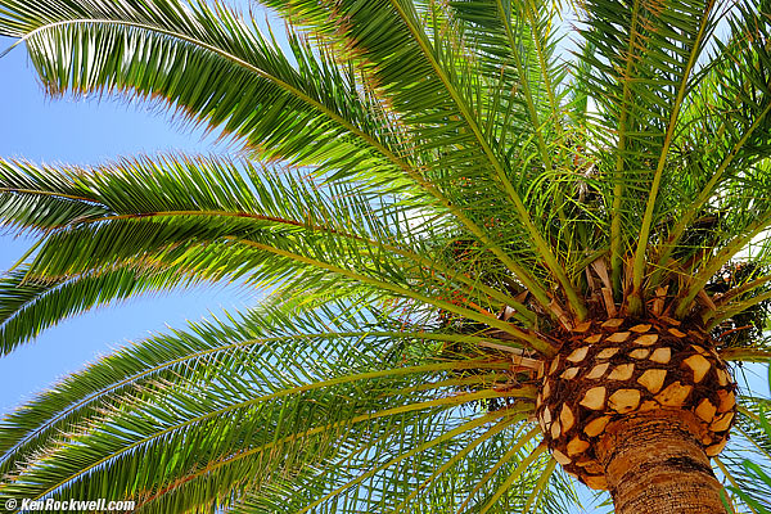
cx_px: 386
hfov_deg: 54.4
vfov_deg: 37.9
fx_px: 750
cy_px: 257
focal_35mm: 35
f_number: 6.4
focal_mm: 23
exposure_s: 1/400
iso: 400
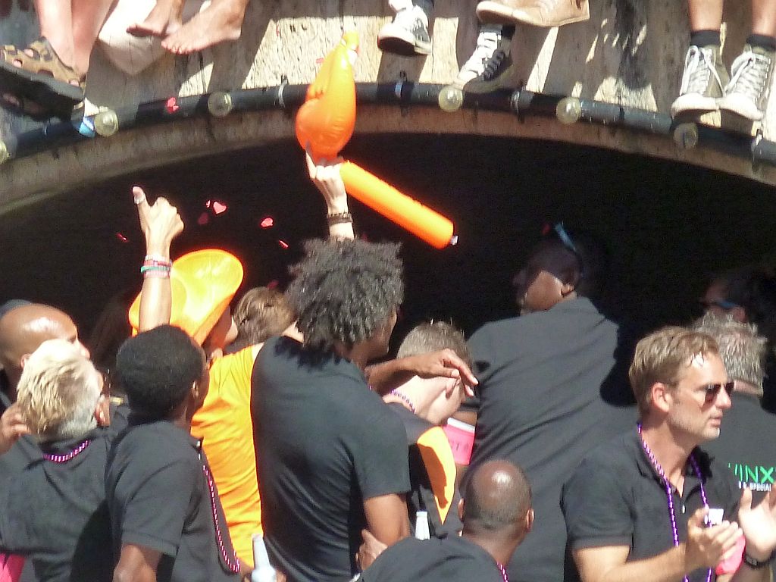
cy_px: 291
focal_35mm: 624
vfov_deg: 2.4
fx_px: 13988
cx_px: 388
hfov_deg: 3.2
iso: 250
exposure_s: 1/320
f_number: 4.9
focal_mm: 49.2
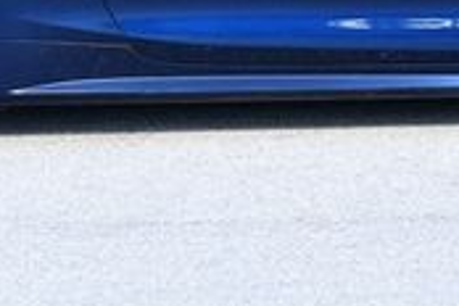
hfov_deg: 7.0
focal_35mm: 294
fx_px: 3748
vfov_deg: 4.6
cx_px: 251
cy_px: -251
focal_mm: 40
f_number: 5.6
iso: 400
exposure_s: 1/250
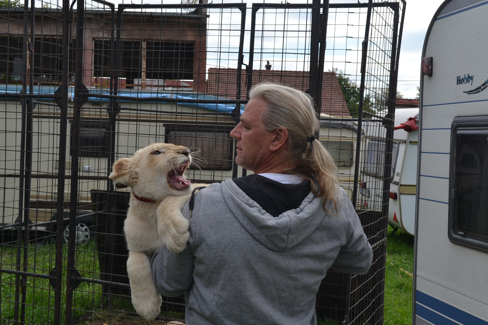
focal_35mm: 48
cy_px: 162
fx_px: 651
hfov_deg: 41.1
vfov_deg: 28.1
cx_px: 244
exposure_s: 1/160
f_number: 6.3
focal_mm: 32
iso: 100
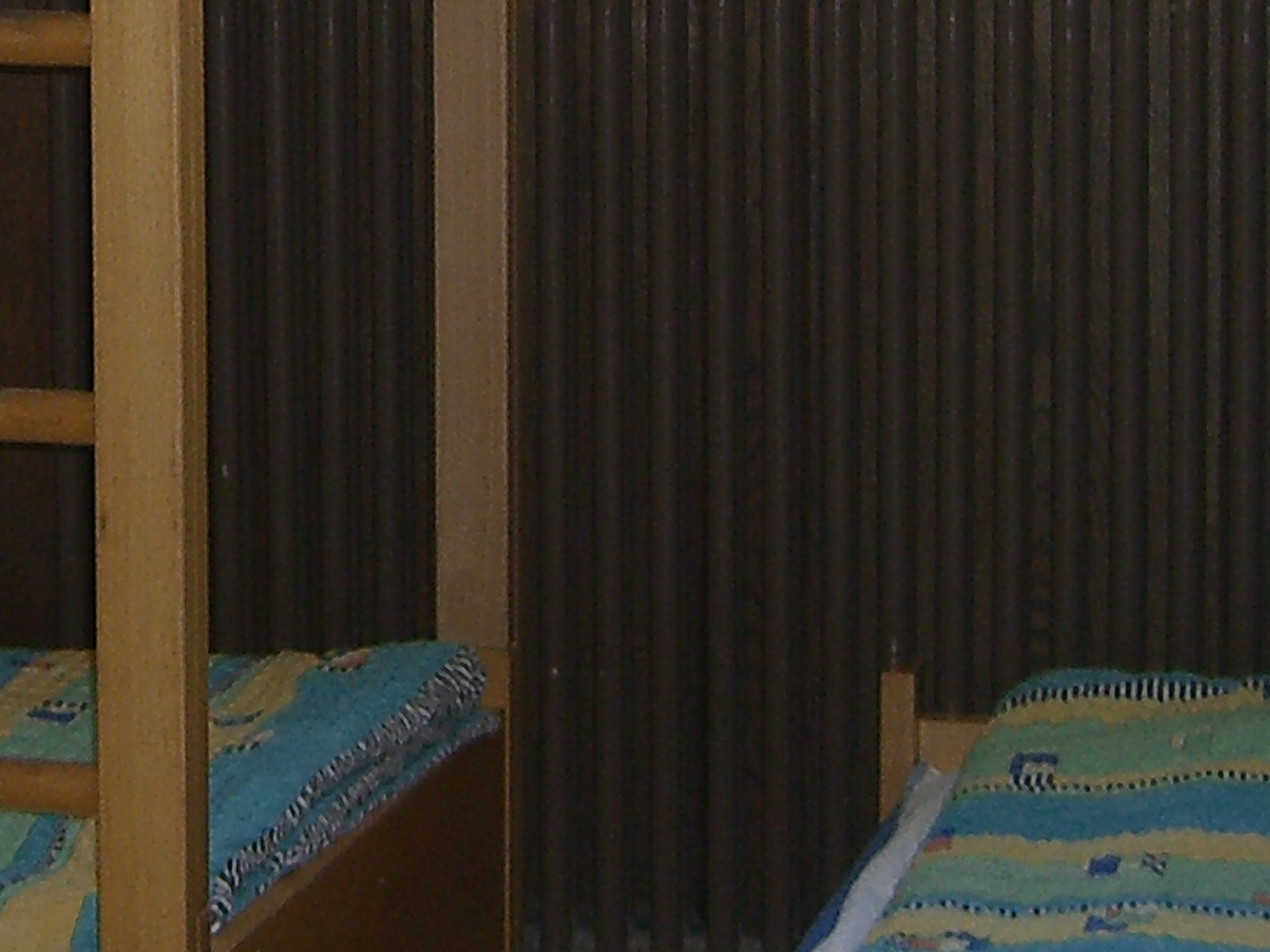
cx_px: 46
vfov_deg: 10.5
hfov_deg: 13.9
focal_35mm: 140
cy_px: 10
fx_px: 5135
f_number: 2.8
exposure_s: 1/60
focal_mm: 7.9
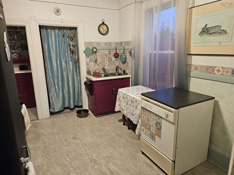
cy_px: 88
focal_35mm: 23
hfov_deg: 73.9
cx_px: 117
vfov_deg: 58.9
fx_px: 155
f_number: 1.8
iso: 500
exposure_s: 1/60
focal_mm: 5.4
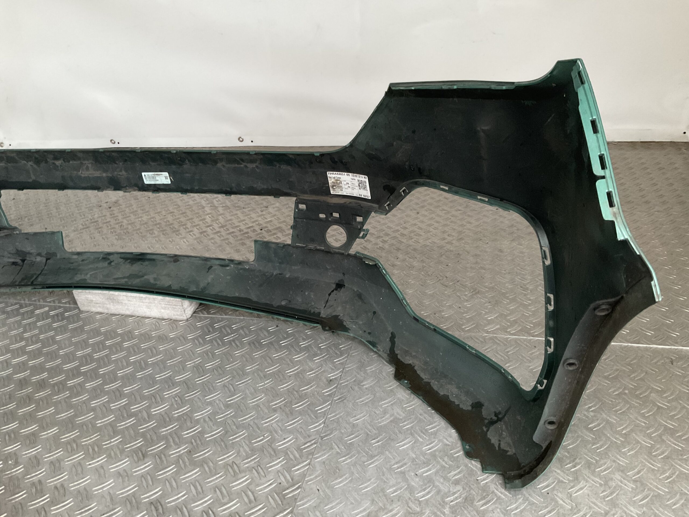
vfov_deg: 48.2
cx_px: 344
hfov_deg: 61.7
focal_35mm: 29
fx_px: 577
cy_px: 258
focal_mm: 3
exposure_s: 1/50
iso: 250
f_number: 1.8
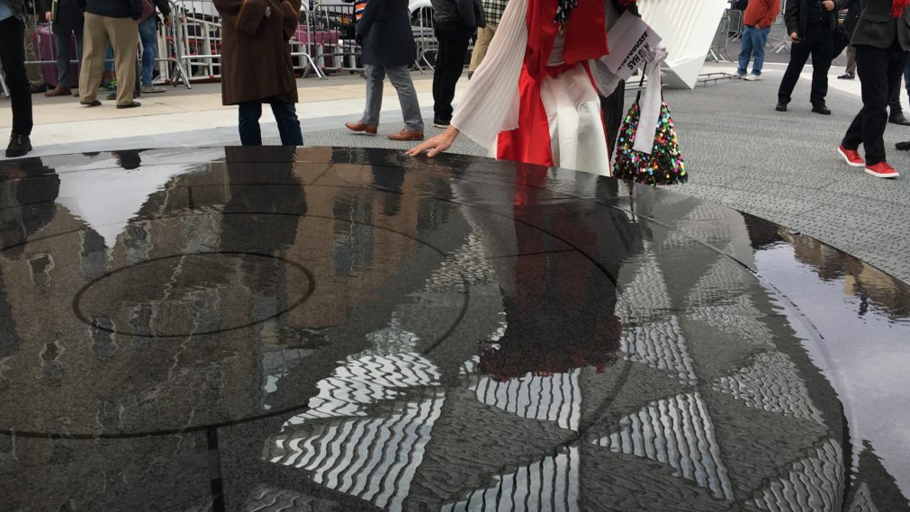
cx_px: 458
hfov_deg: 61.0
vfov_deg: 36.4
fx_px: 772
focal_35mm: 32
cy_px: 175
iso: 25
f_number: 2.2
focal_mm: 4.15
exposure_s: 1/239
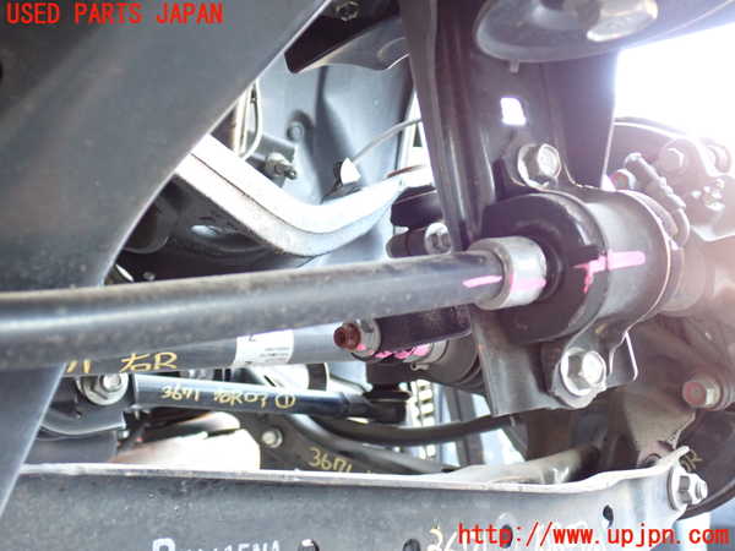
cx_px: 368
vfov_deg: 37.7
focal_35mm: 38
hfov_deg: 49.0
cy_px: 276
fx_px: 807
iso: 800
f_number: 2.7
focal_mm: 6.83
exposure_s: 1/20
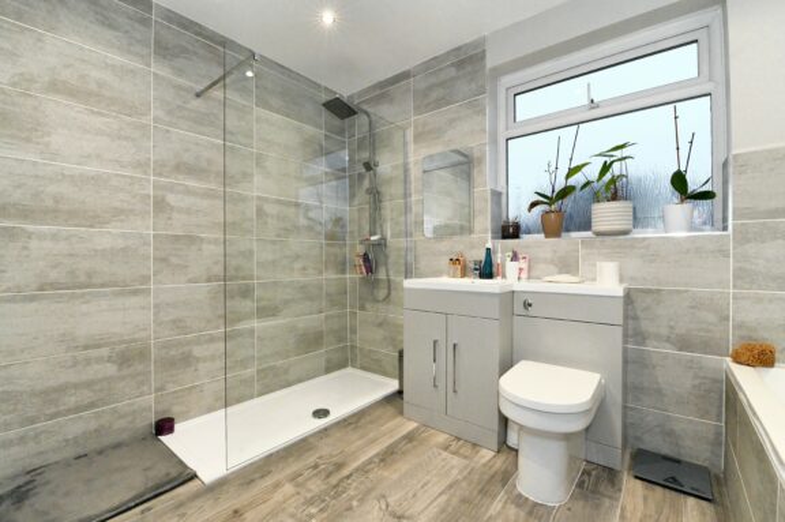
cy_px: 261
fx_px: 327
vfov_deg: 77.2
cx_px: 392
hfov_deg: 100.4
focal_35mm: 15
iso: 6400
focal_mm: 15
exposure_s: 1/200
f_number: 10
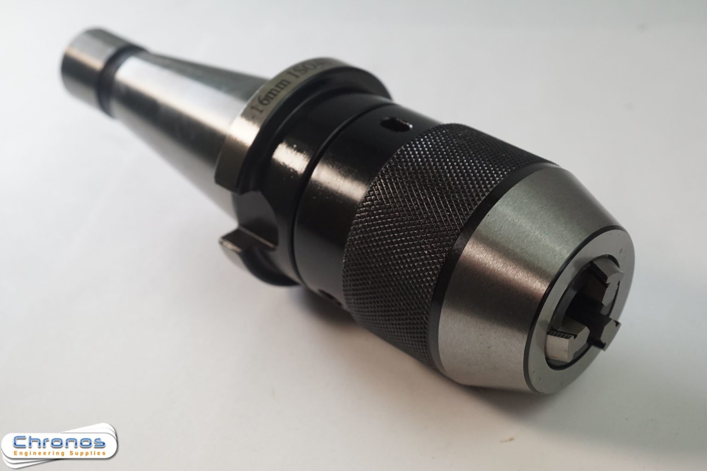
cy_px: 236
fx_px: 884
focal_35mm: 45
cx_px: 354
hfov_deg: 43.6
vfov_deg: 29.9
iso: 800
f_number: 5.6
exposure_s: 1/500
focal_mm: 30
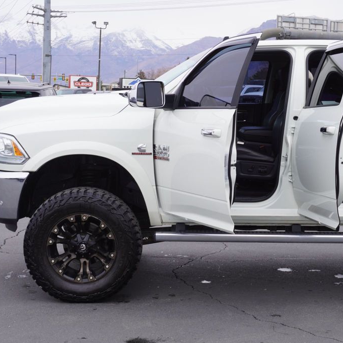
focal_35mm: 69
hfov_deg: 24.9
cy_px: 172
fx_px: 774
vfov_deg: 25.0
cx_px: 220
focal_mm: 36
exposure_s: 1/100
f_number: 8
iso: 100
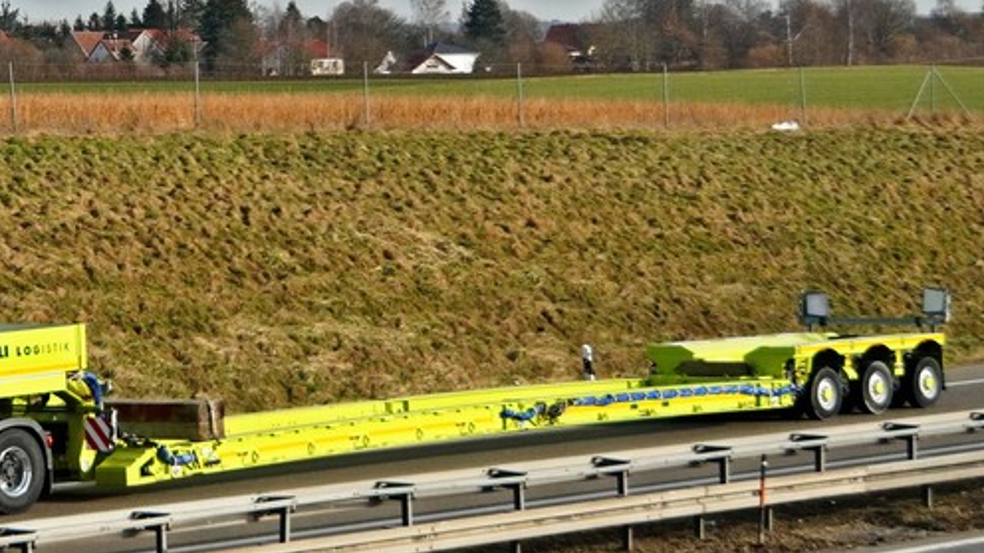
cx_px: 216
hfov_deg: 20.3
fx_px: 2723
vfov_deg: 11.6
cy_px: 235
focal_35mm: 104
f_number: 5.6
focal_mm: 41.2
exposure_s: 1/3200
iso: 800
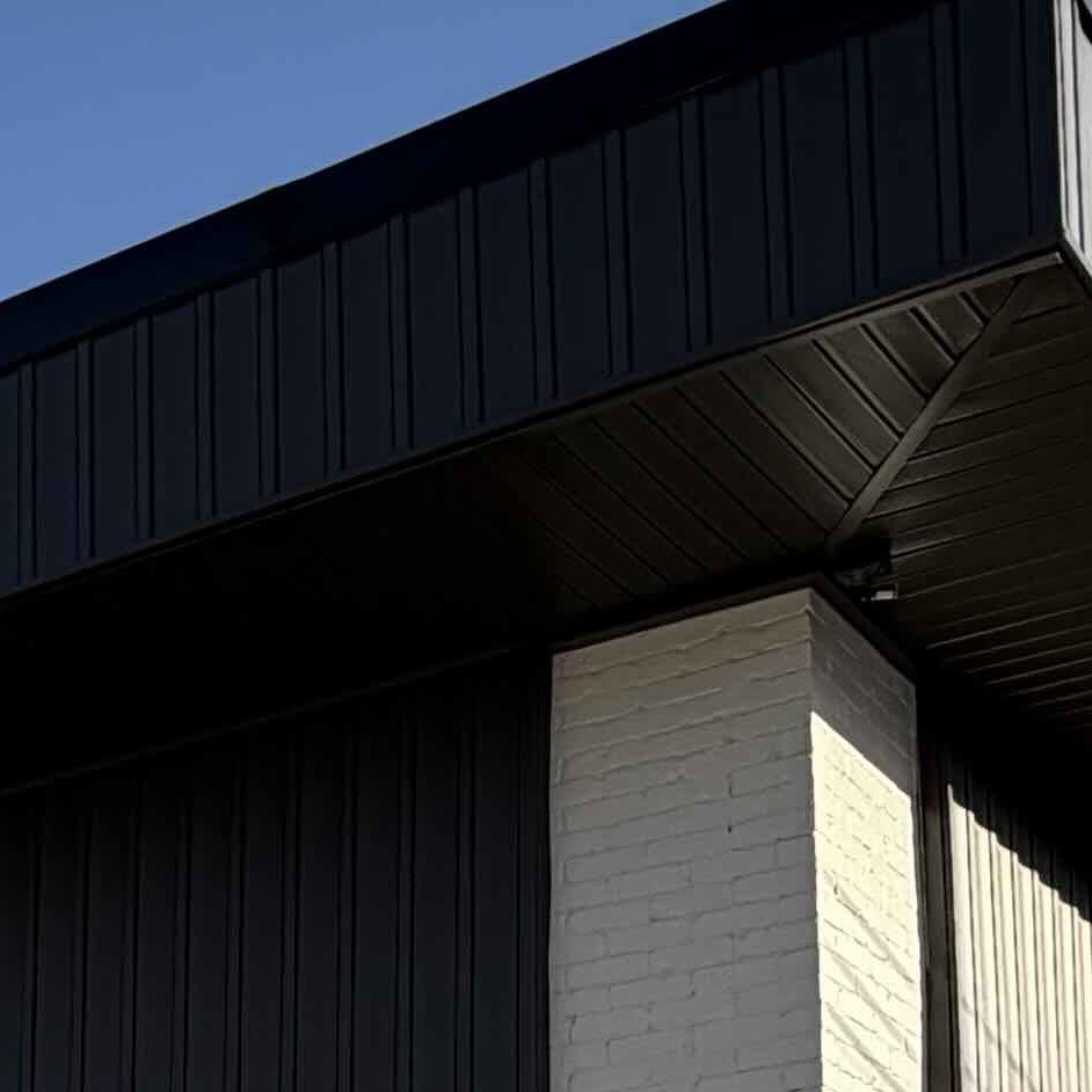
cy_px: 1519
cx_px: 203
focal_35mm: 75
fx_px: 2677
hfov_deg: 22.7
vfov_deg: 20.5
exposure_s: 1/770
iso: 25
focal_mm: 2.22
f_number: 2.2
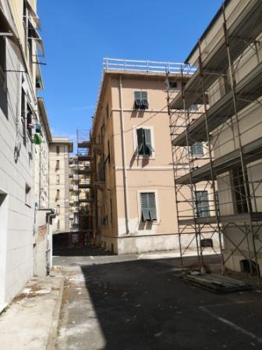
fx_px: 272
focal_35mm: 27
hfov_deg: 51.4
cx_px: 131
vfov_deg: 65.3
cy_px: 175
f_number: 1.8
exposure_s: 1/2445
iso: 50
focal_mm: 3.95
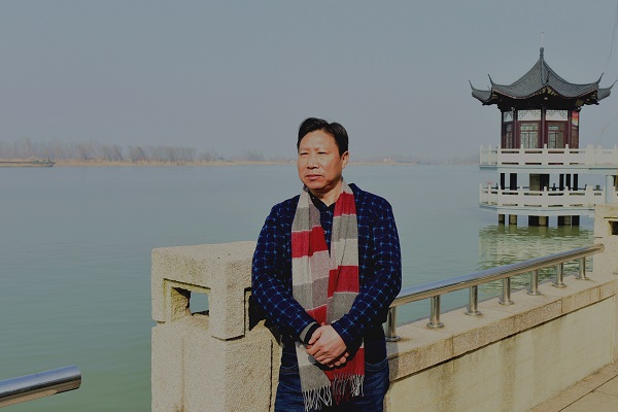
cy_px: 206
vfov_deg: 42.3
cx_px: 309
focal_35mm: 31
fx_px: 532
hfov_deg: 60.3
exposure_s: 1/160
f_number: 9
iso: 200
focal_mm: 31
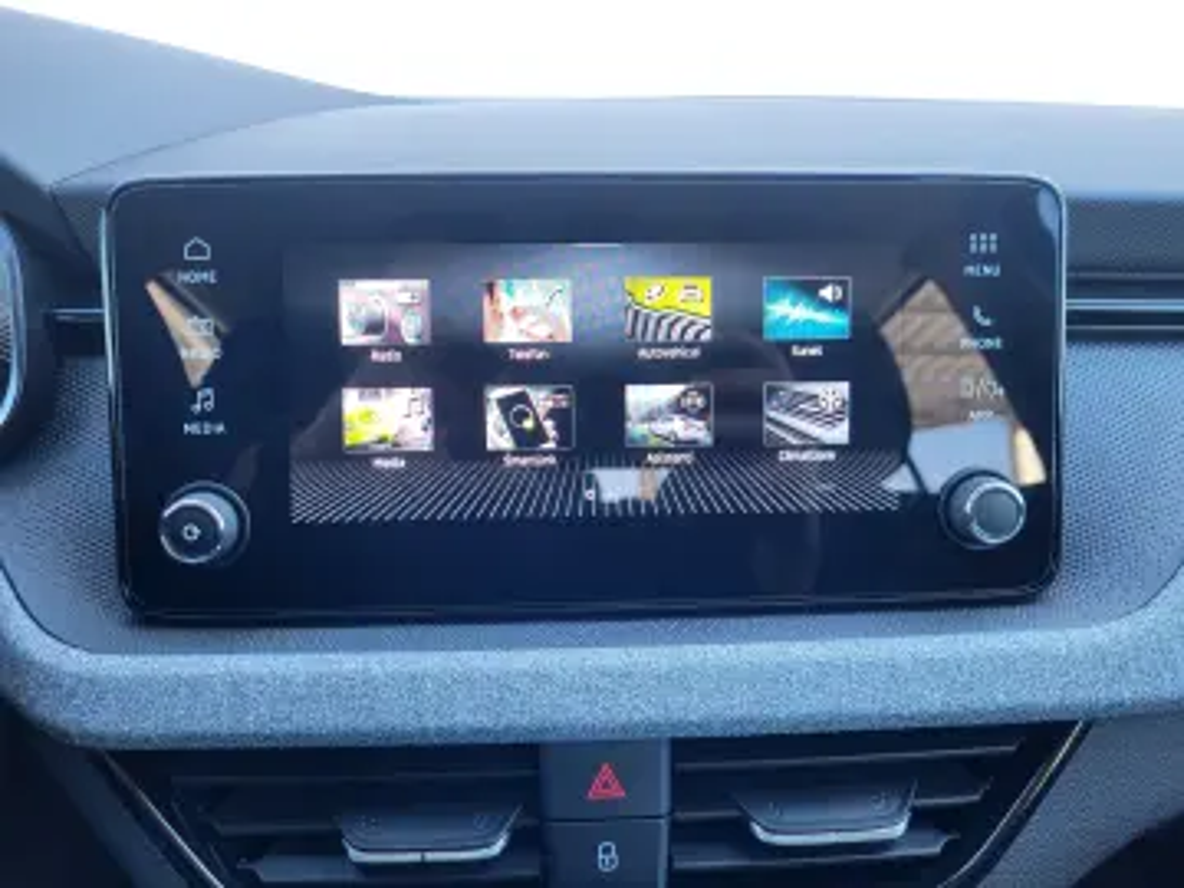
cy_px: 444
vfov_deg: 53.1
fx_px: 889
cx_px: 592
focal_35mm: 26
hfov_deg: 67.3
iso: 100
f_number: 1.8
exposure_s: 1/100
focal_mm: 5.4
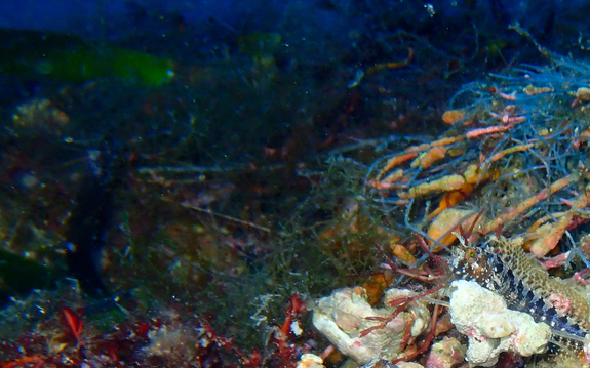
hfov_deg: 19.8
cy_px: 386
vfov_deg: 12.5
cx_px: 524
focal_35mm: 103
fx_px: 1656
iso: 200
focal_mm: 8.99
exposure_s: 1/100
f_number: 4.5
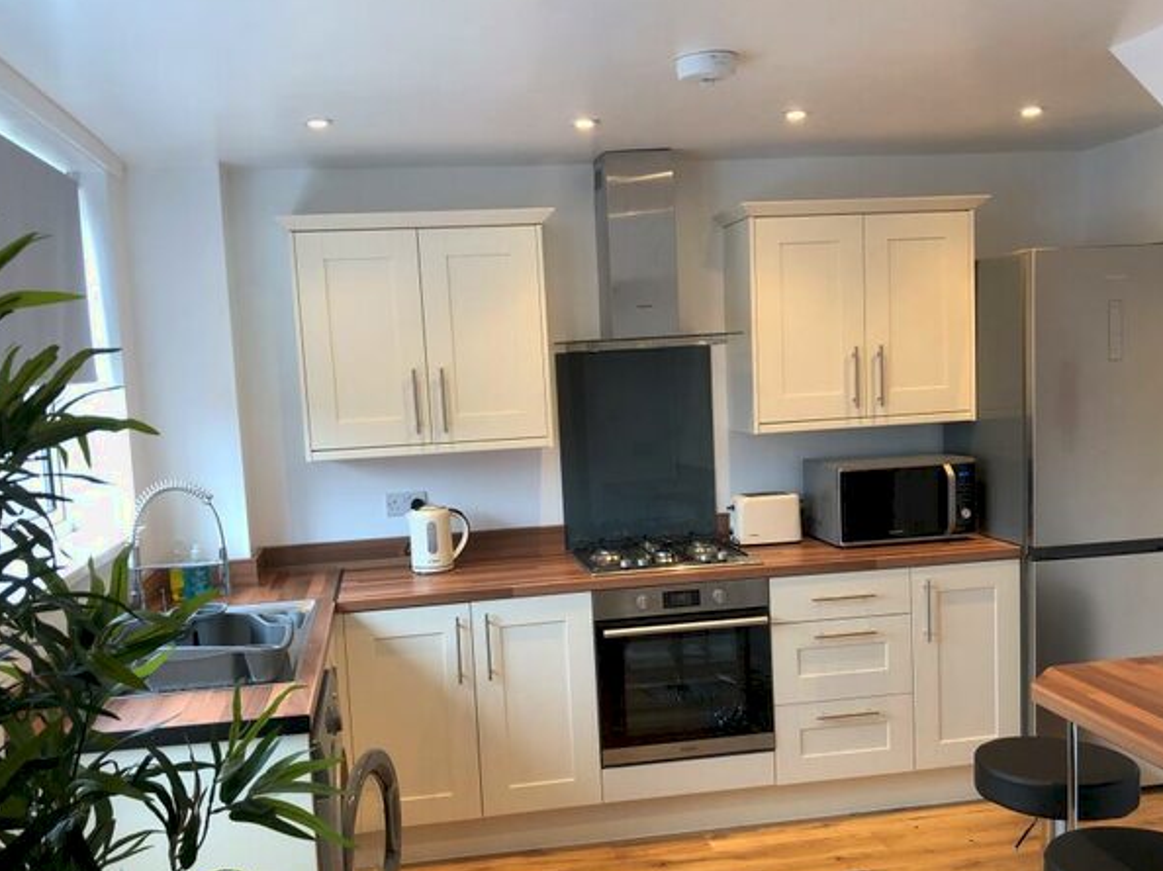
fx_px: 1108
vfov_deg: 42.8
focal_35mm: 33
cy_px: 500
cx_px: 570
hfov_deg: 55.4
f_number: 1.8
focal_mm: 4
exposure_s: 1/33
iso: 32
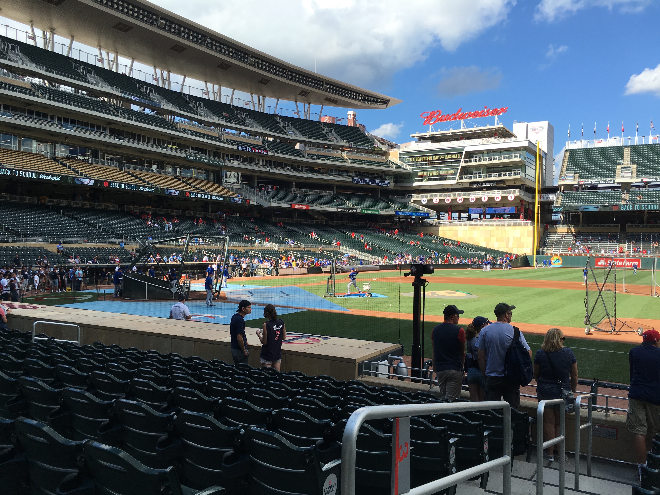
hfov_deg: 61.7
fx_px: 553
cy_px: 248
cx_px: 330
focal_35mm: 29
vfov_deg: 48.2
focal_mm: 4.15
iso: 25
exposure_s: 1/999
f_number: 2.2
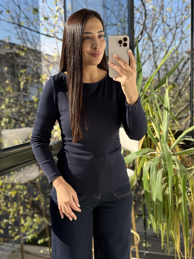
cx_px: 97
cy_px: 130
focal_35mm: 48
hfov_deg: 30.3
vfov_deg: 39.7
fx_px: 359
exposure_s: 1/837
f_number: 1.78
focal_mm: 6.76
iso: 100
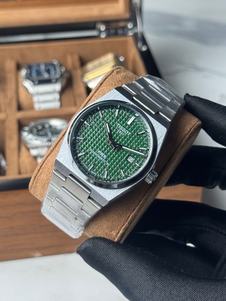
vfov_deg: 39.7
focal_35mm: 48
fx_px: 418
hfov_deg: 30.3
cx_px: 113
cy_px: 150
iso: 64
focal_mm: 6.76
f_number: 1.78
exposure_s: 1/100
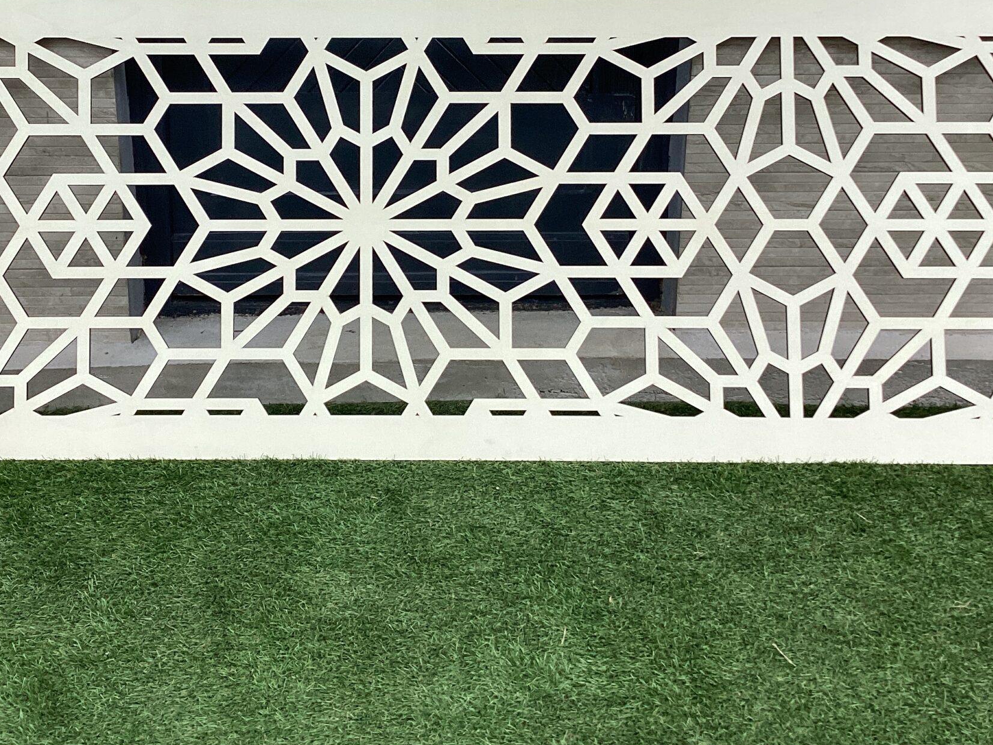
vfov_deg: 29.9
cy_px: 205
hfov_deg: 39.4
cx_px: 384
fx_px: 1377
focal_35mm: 48
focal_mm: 3.3
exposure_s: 1/450
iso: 25
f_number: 2.4
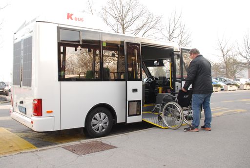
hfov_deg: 57.2
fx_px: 229
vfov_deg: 40.1
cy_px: 84
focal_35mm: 33
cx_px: 125
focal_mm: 22
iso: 250
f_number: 6.3
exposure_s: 1/160
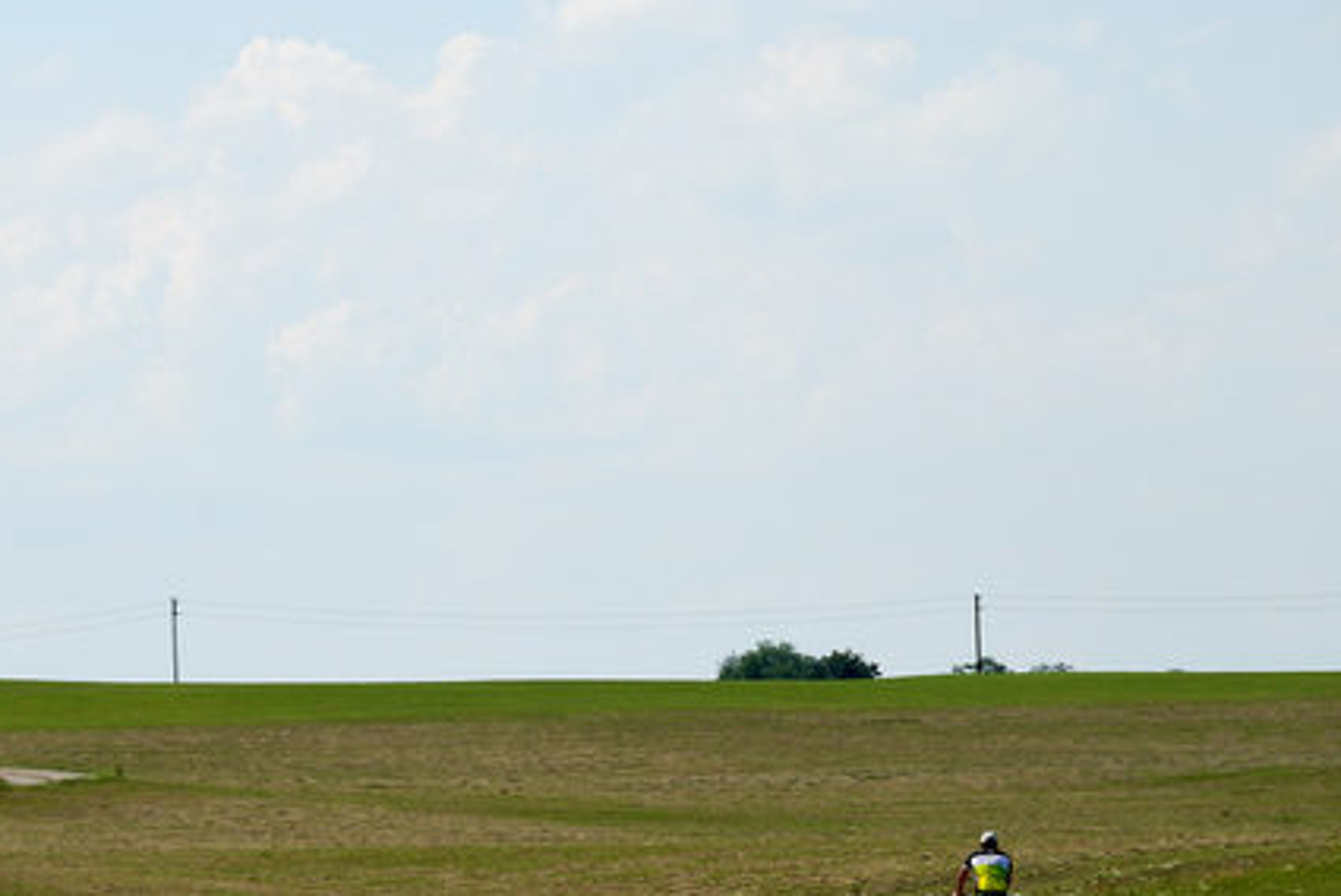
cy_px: 601
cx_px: 505
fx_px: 10649
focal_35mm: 286
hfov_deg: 7.2
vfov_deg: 4.8
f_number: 9
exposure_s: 1/160
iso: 100
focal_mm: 135
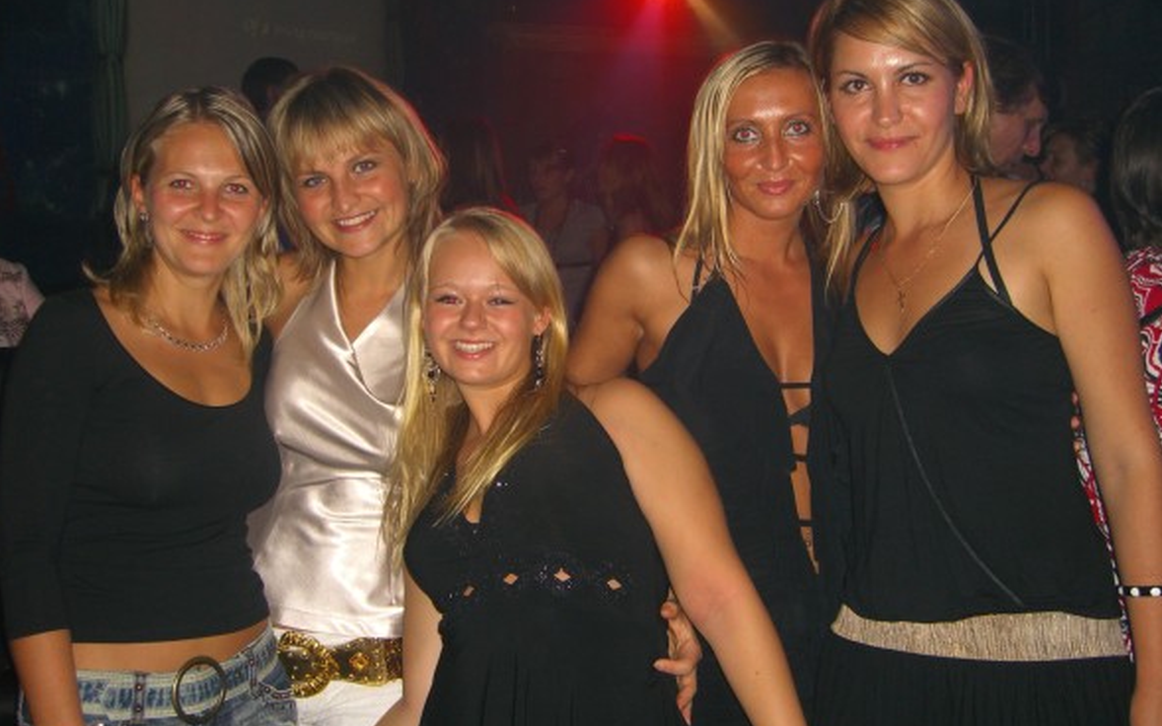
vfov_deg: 31.2
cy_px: 339
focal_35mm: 41
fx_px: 1298
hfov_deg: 48.2
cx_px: 574
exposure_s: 1/60
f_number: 2.8
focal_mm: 7.9
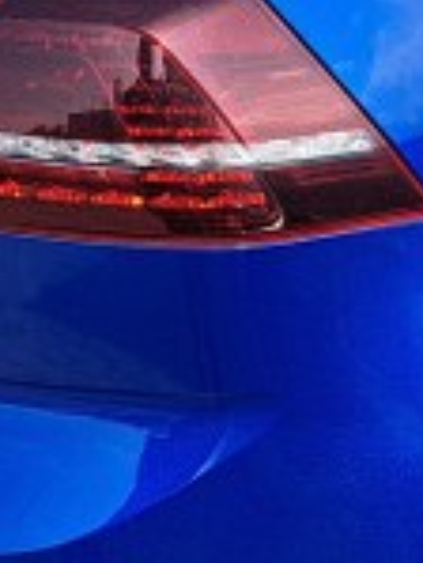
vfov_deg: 15.2
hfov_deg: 11.3
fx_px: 2099
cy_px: 196
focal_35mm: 129
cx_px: 506
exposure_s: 1/853
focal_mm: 5.23
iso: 50
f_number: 1.8
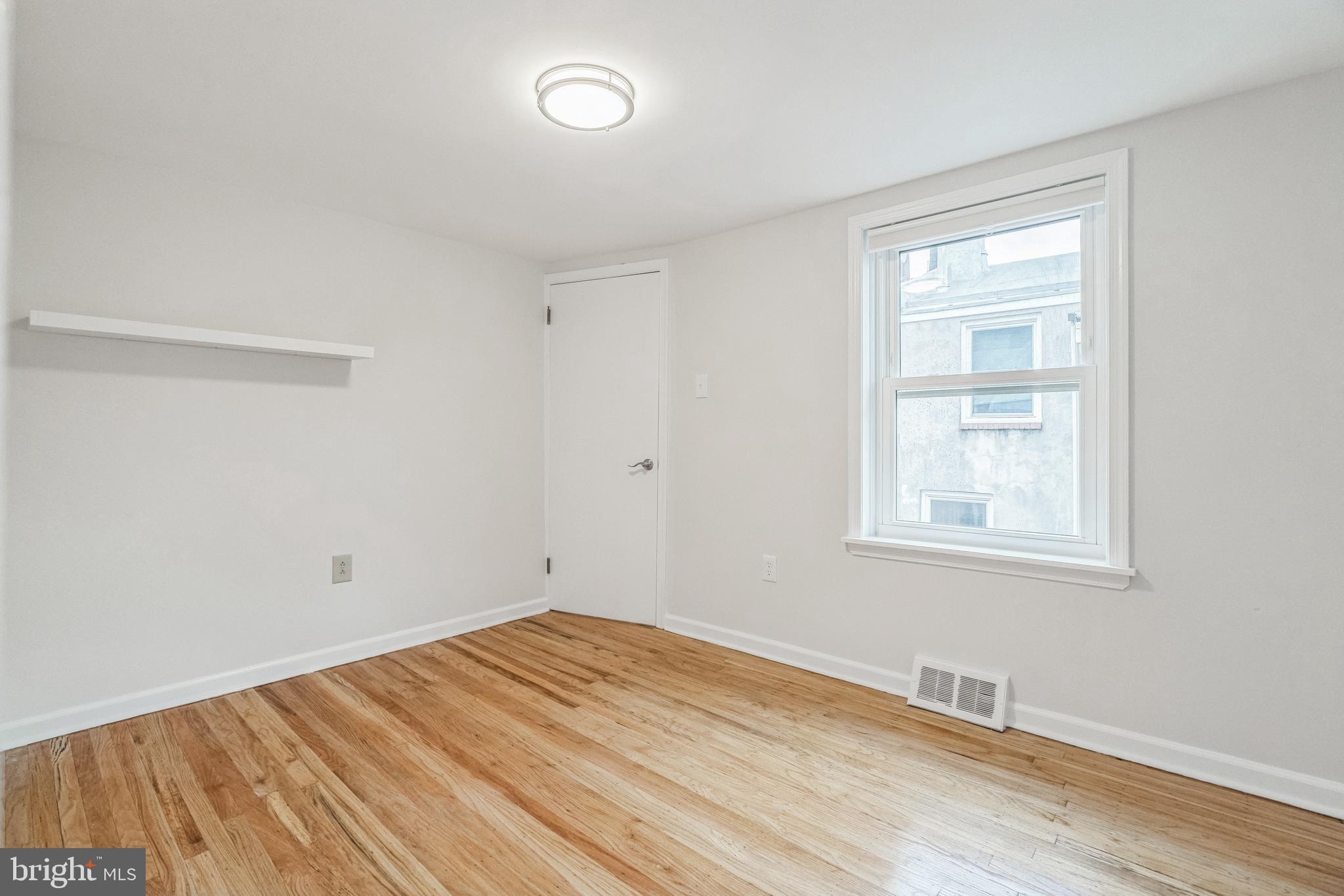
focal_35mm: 16
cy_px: 448
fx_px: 597
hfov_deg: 96.7
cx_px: 672
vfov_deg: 73.7
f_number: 5.6
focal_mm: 16
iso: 1000
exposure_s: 1/50
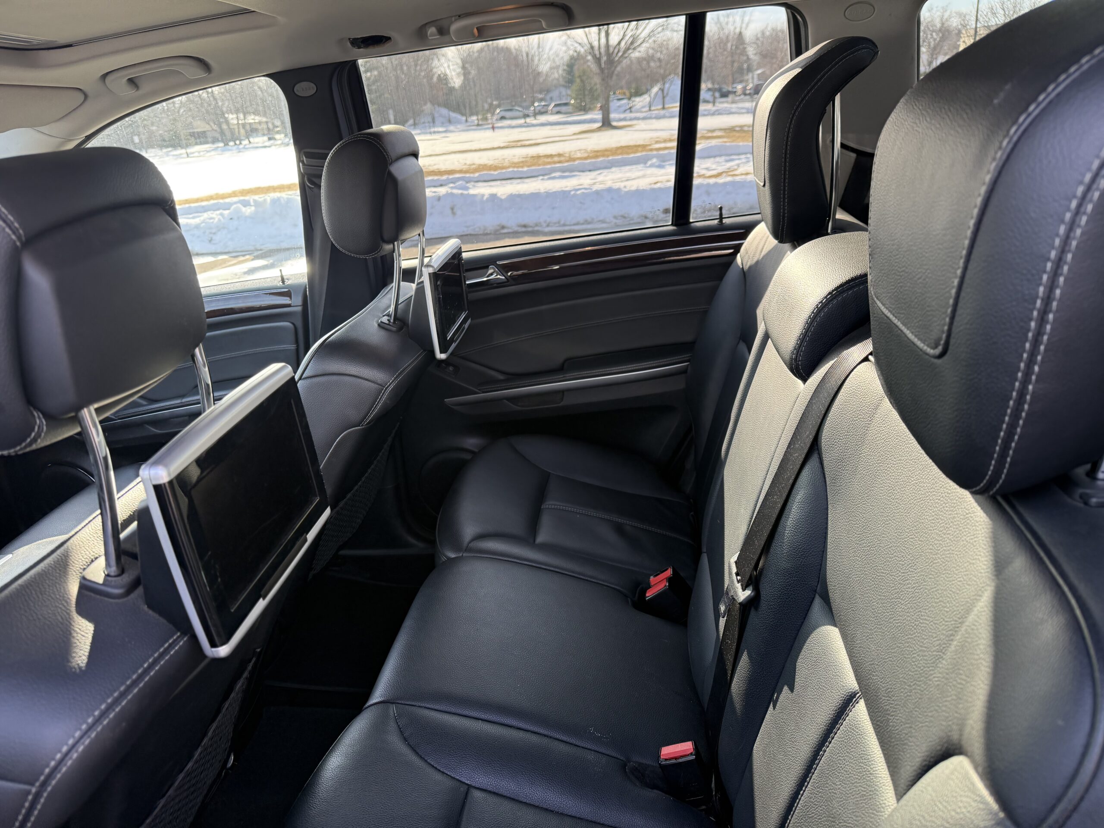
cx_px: 552
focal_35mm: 24
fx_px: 765
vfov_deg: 56.8
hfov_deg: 71.6
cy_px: 414
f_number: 1.78
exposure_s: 1/239
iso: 125
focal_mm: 6.76
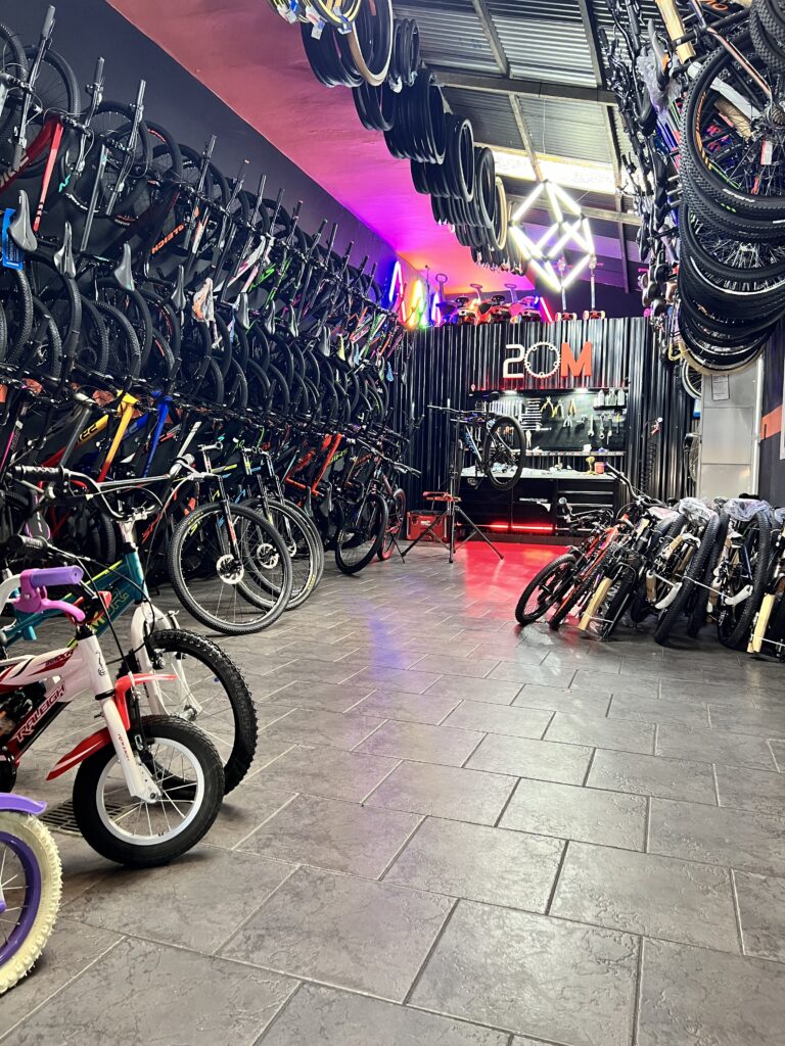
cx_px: 392
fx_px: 786
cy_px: 523
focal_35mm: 26
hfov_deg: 53.1
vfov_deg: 67.3
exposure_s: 1/50
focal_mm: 5.7
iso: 250
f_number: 1.5
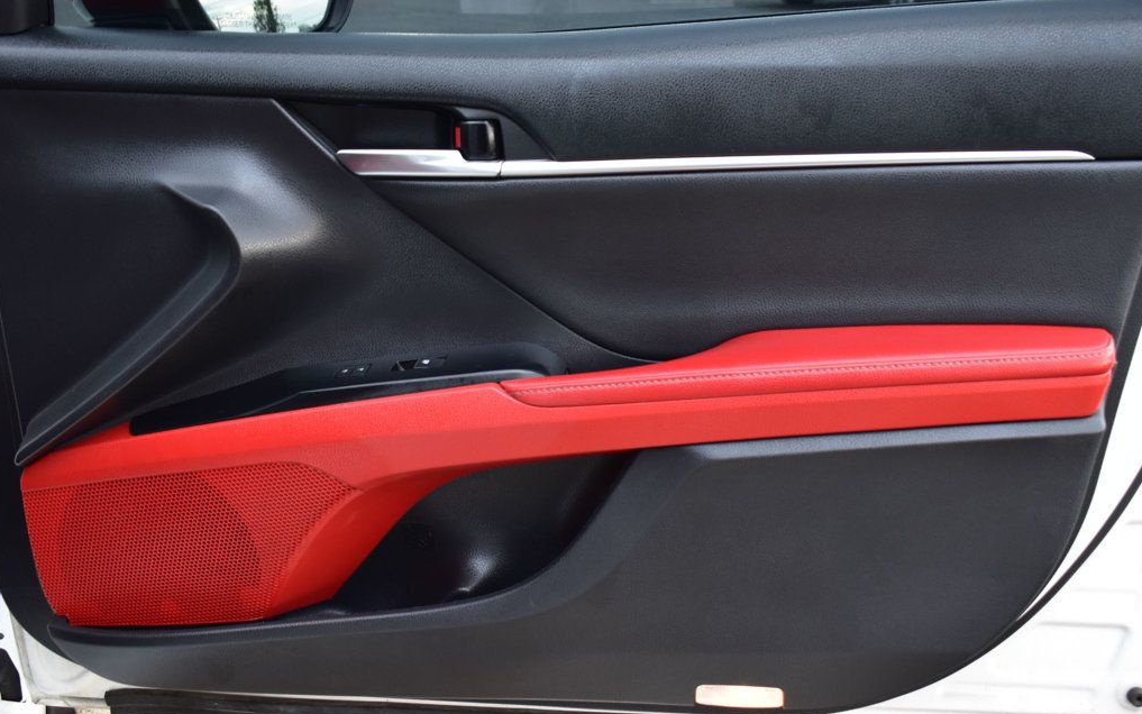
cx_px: 568
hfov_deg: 49.3
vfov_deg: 32.0
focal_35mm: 40
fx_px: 1245
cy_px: 366
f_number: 6.3
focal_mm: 26
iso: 500
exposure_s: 1/15
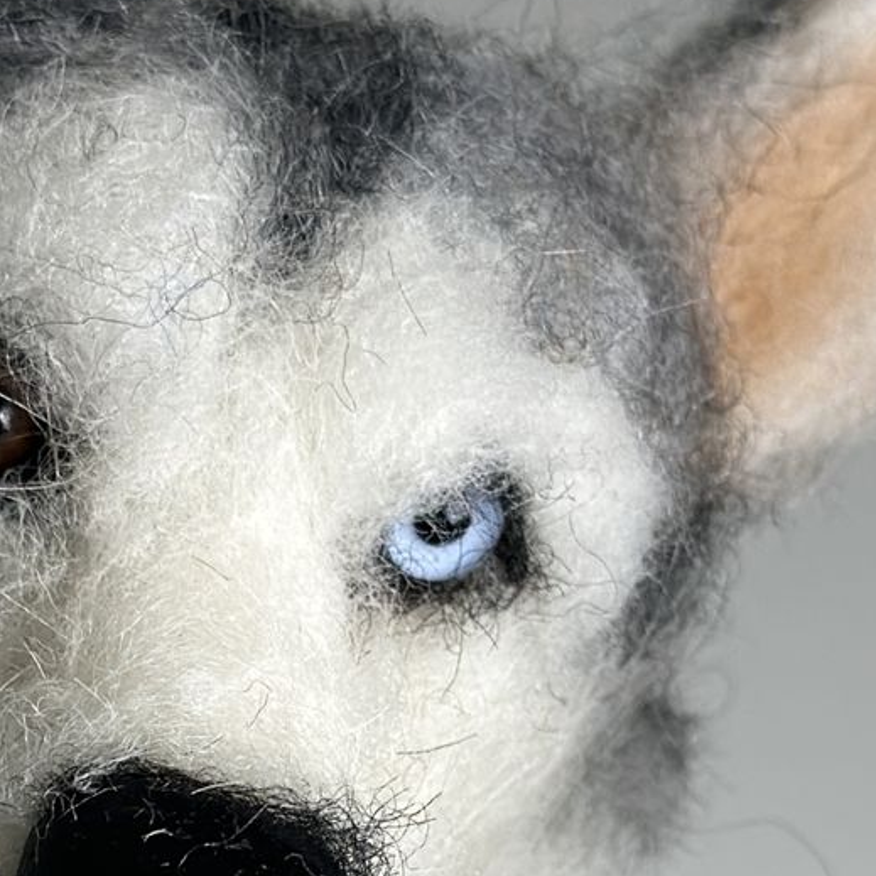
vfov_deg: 11.0
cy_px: 1001
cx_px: 295
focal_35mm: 157
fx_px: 4495
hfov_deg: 11.1
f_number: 1.78
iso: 80
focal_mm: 6.86
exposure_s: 1/1453
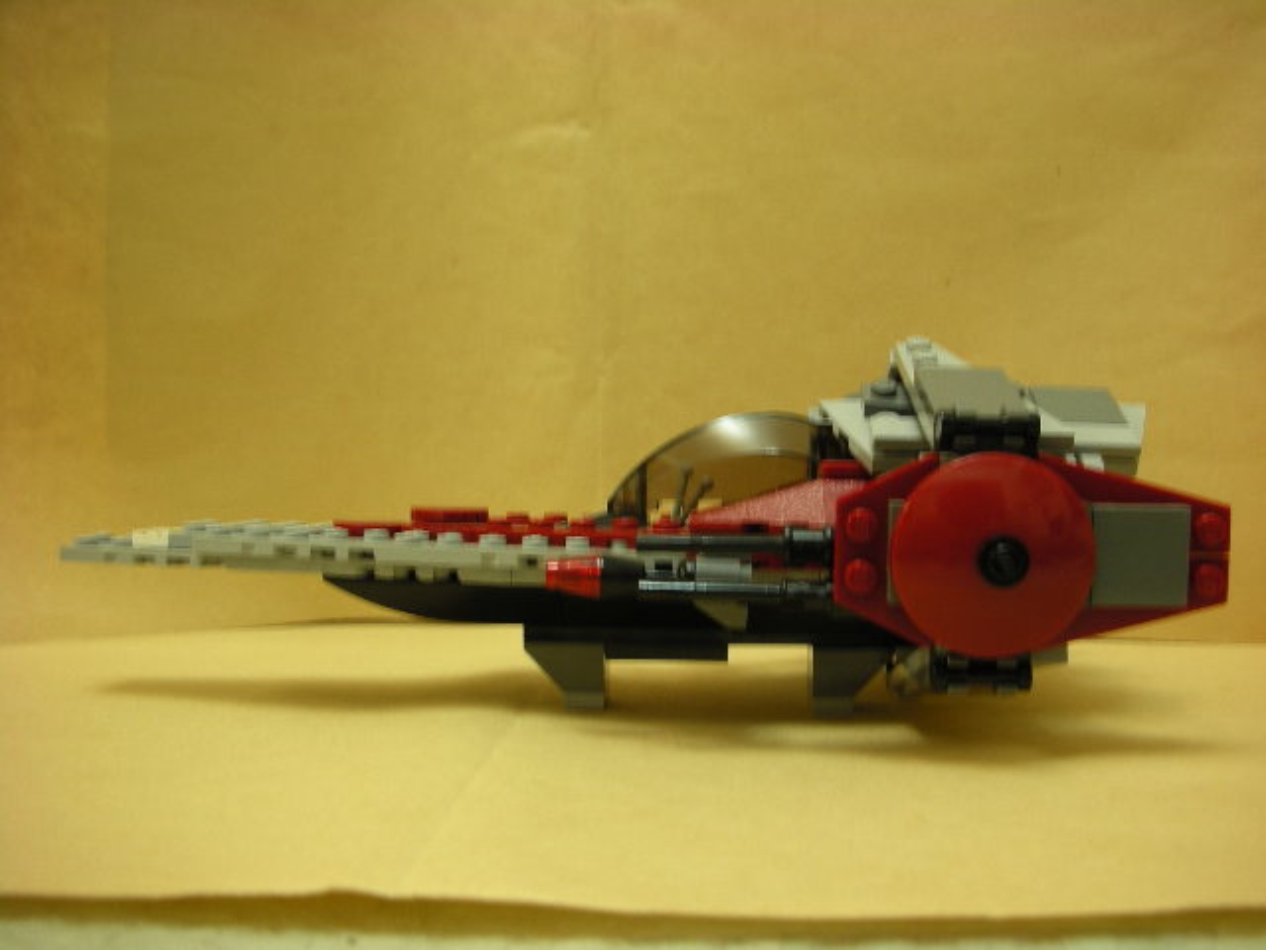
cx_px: 633
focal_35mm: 35
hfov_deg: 52.6
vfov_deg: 40.7
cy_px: 475
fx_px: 1280
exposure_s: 1/3.9
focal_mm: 5.8
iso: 87
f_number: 3
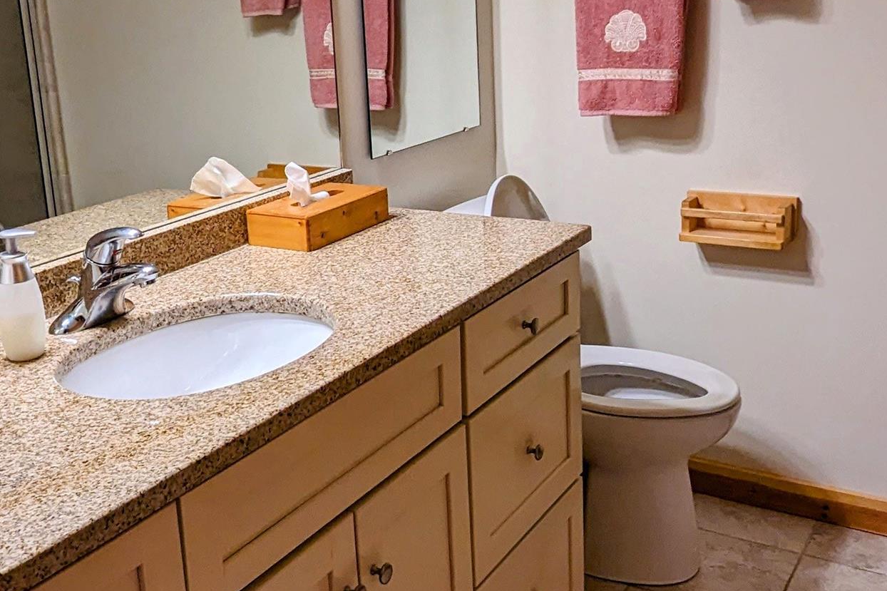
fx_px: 1010
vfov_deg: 32.5
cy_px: 222
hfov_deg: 47.2
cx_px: 372
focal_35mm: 41
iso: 194
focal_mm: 2.35
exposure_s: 1/120
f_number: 2.2
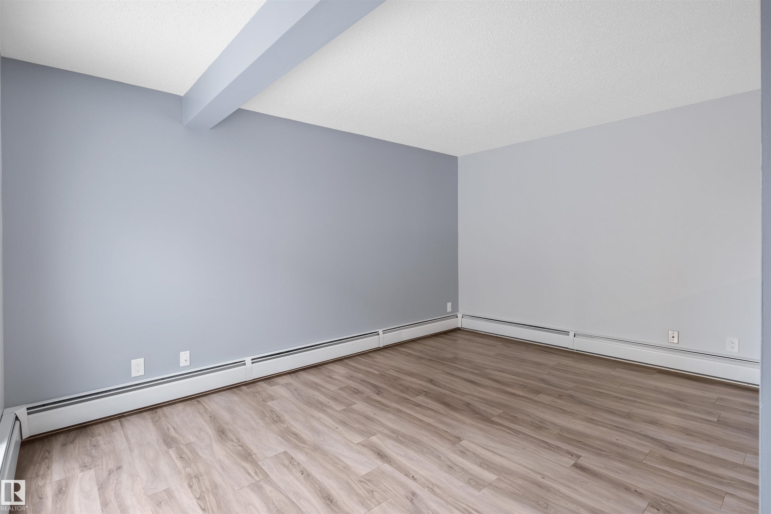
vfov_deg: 70.4
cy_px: 257
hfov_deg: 93.3
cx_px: 386
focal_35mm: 17
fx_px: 364
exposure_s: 1/1.43
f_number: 8
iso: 400
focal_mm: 11.5
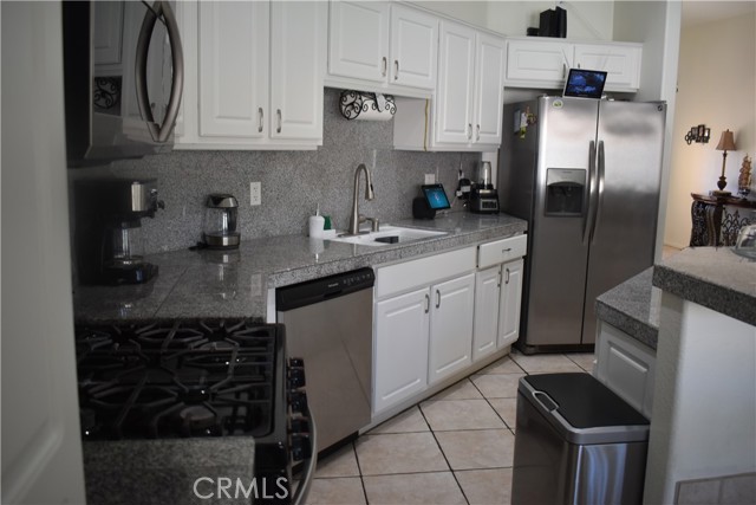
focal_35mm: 30
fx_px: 630
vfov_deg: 43.6
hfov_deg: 61.9
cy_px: 252
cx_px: 378
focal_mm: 20
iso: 500
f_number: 4
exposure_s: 1/60
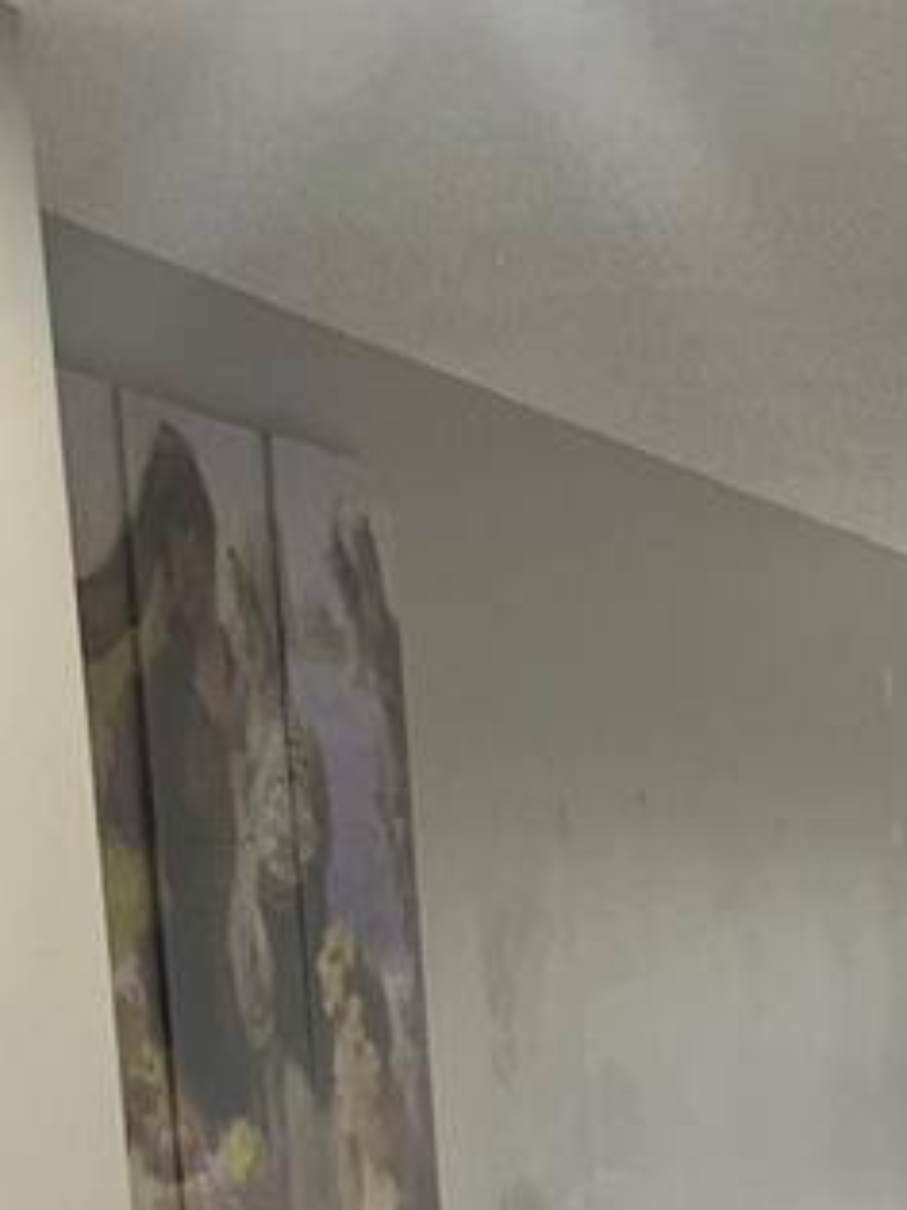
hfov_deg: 14.3
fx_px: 3461
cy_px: 1494
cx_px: 1176
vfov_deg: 18.7
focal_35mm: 99
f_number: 1.6
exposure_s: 1/120
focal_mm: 5.1
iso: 125
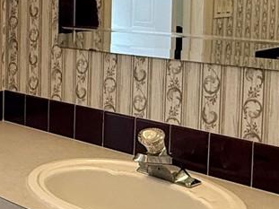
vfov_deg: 20.1
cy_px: 26
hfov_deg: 25.5
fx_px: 580
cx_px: -10
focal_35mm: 72
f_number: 2.2
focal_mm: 2.22
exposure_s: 1/120
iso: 250
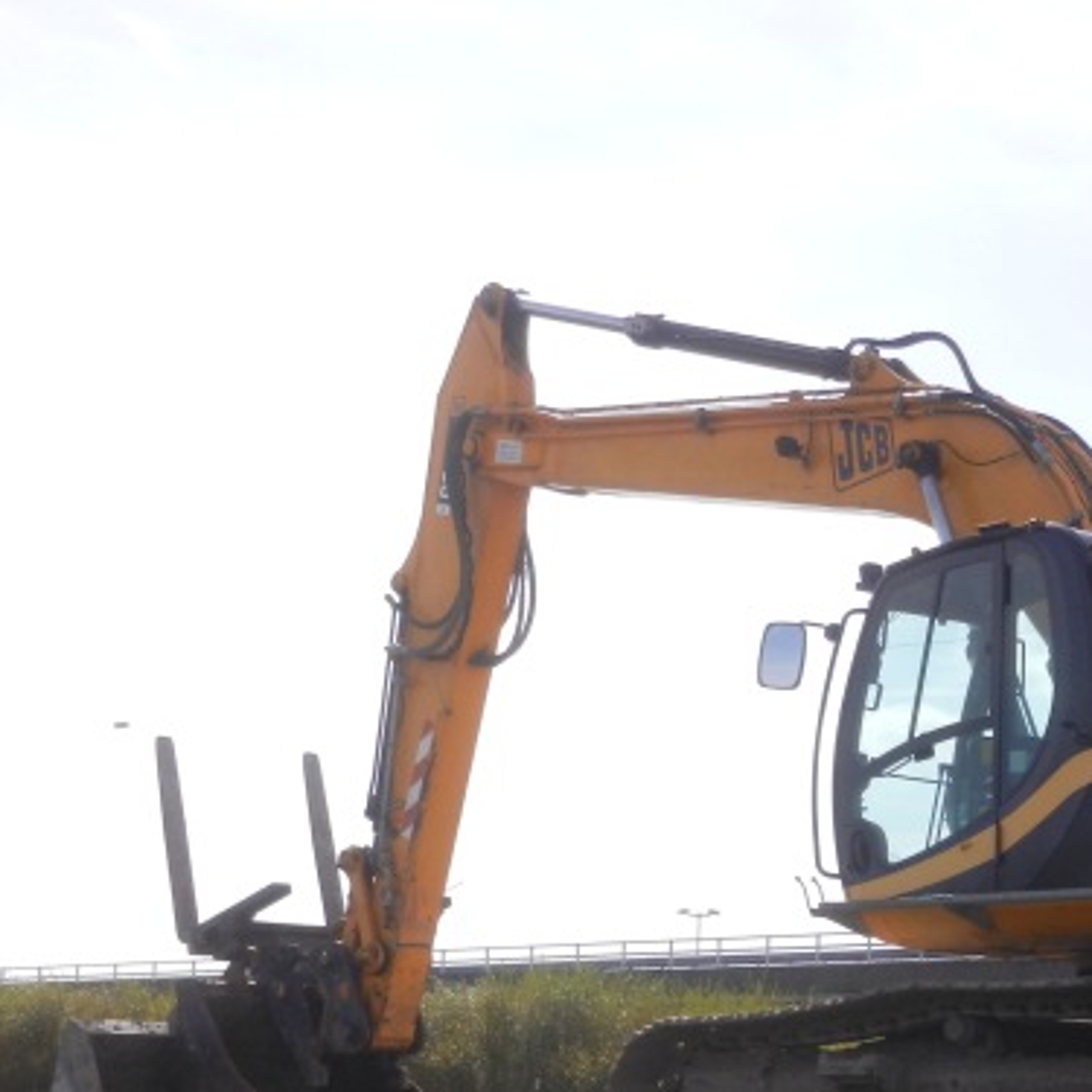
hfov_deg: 17.0
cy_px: 871
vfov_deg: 17.3
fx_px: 3569
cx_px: 1072
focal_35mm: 100
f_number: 4.4
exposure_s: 1/1600
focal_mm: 9.4
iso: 160
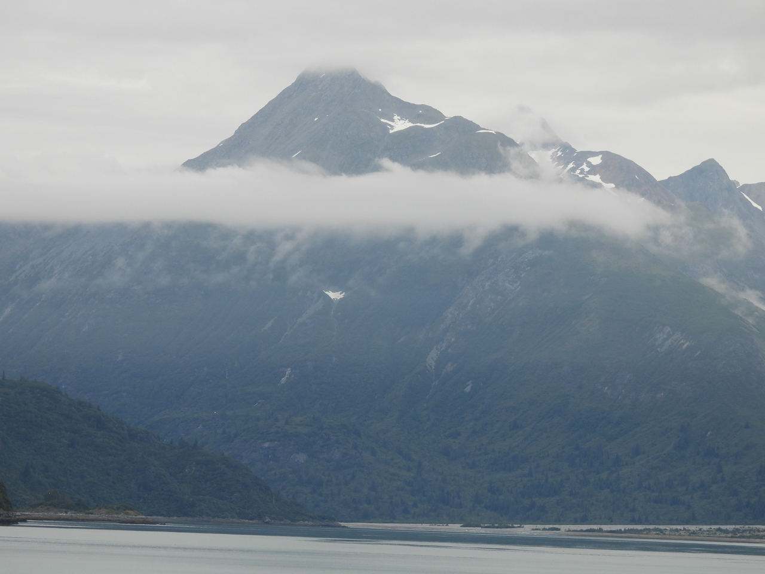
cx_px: 382
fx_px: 4088
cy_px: 287
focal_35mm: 185
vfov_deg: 8.0
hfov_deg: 10.7
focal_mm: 33
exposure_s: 1/320
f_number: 4.5
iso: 100
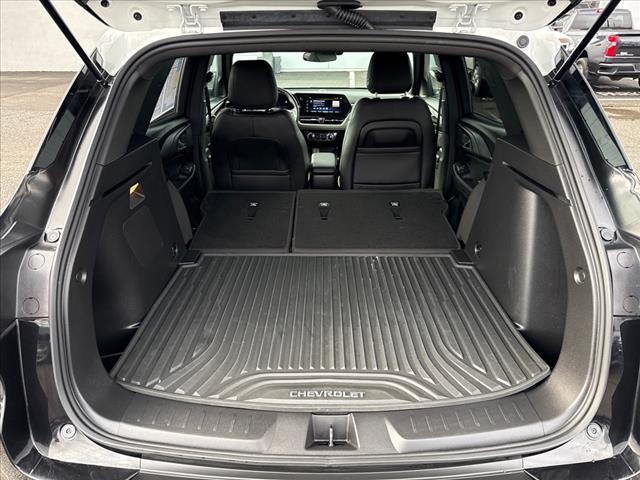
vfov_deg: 56.8
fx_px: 444
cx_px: 320
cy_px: 240
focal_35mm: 24
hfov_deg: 71.6
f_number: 1.78
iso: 200
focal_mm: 6.76
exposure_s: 1/145
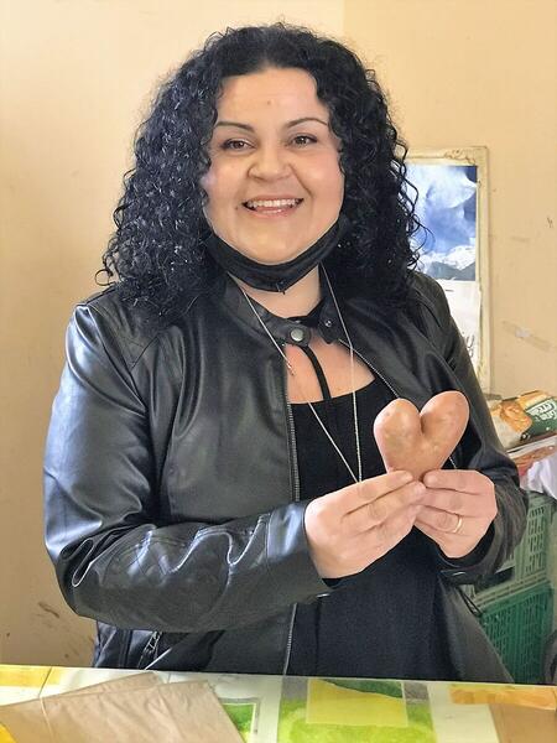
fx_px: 1223
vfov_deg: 33.8
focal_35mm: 57
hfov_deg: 25.7
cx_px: 278
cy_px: 372
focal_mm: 6.6
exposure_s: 1/50
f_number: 2.8
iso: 640
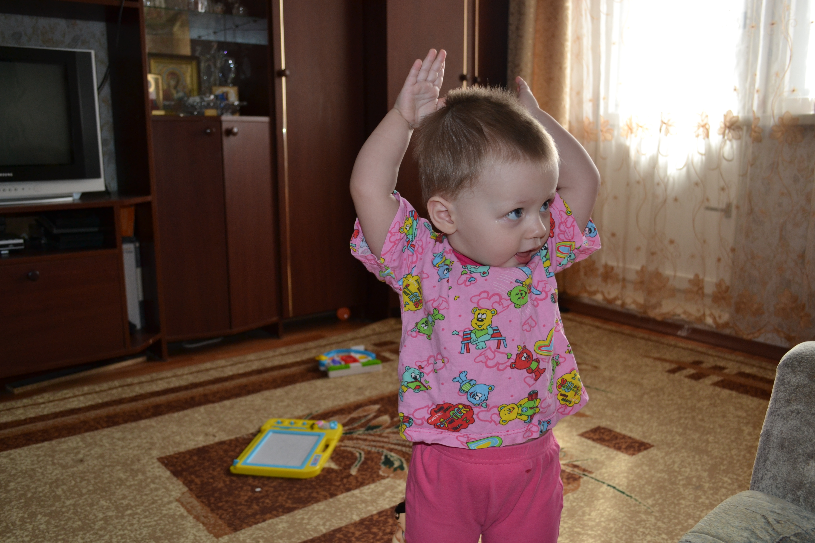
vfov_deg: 40.0
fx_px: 747
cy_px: 272
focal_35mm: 33
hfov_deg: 57.2
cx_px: 408
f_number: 4
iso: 400
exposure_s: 1/100
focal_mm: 22
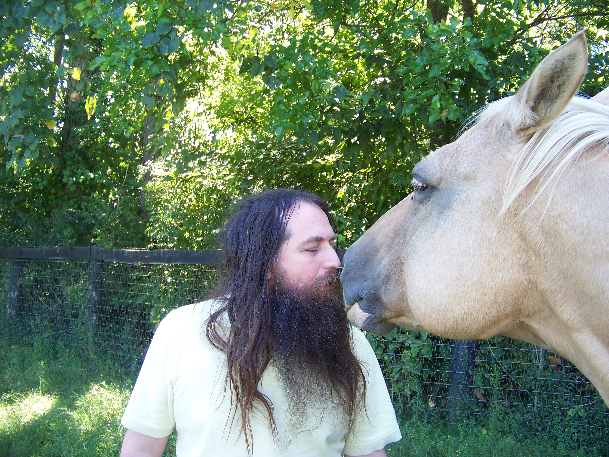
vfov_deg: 39.7
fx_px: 633
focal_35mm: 36
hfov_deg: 51.4
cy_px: 228
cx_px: 304
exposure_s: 1/50
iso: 64
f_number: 2.8
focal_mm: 5.85
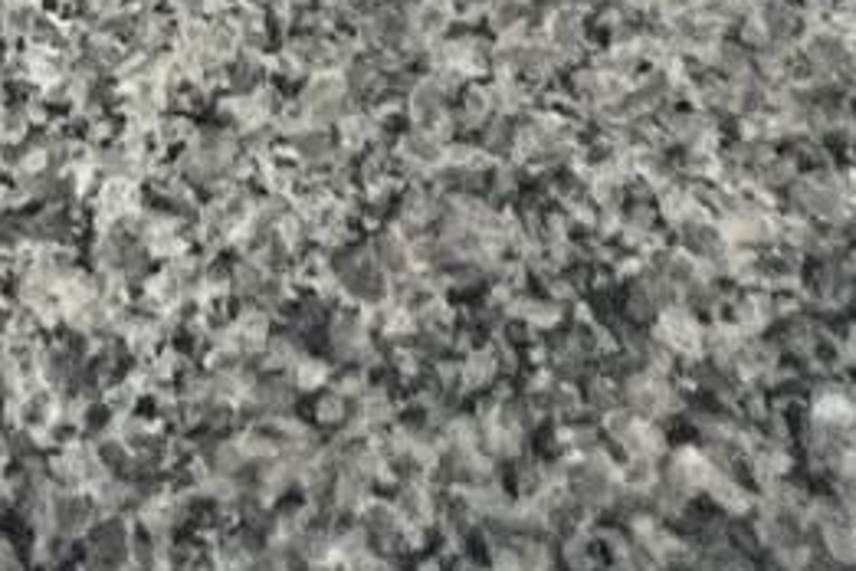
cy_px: -1933
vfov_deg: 7.3
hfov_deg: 17.1
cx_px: -479
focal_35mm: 106
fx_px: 2520
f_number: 1.8
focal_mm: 1.57
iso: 200
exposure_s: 1/120
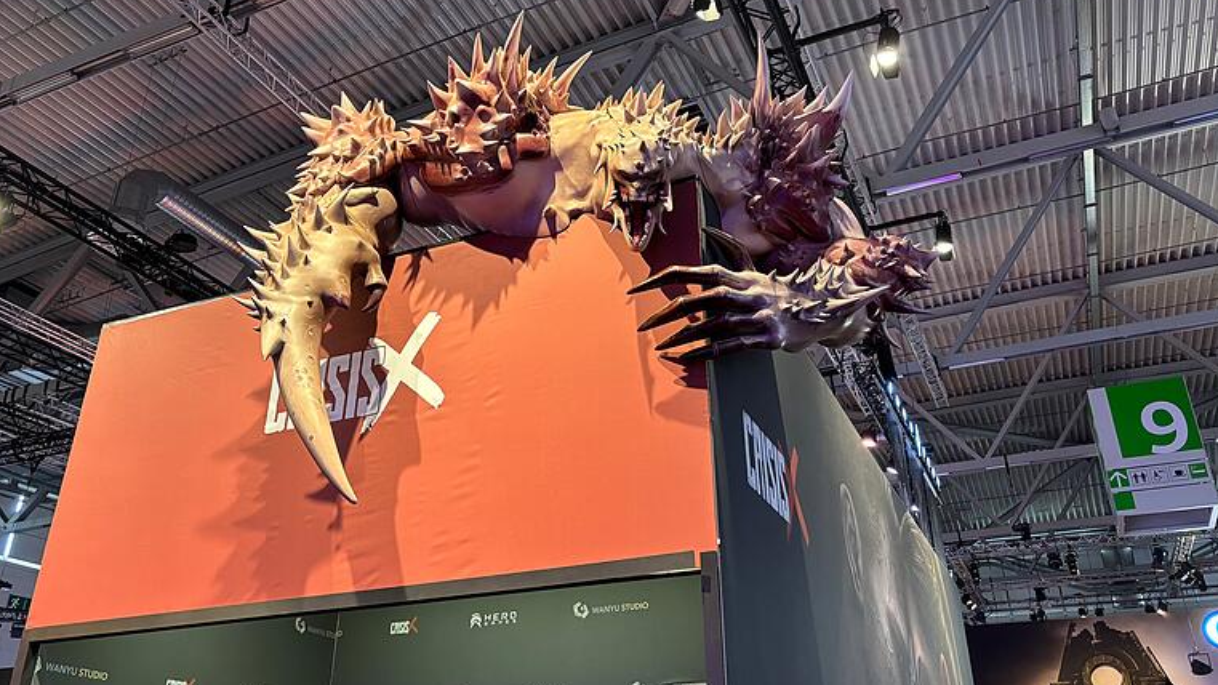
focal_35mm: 31
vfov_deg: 37.8
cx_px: 599
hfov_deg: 62.6
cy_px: 324
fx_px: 1001
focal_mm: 5.96
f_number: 1.6
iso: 200
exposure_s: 1/49
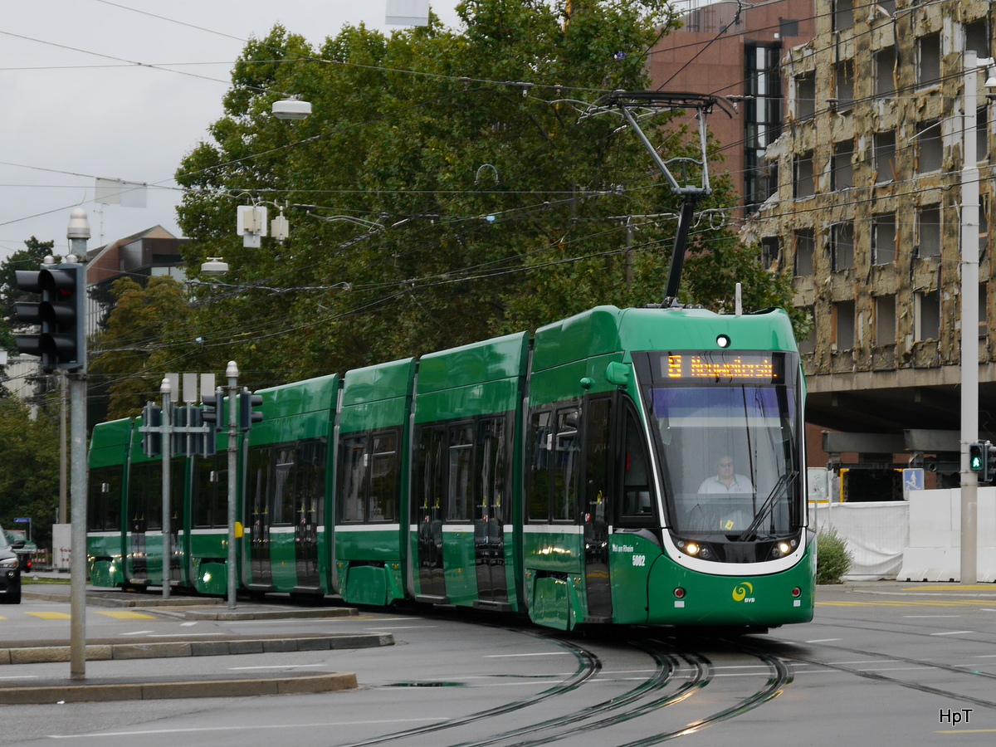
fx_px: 1957
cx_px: 498
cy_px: 374
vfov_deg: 21.6
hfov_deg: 28.6
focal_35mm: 68
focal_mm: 34
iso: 160
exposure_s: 1/160
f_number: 5.6
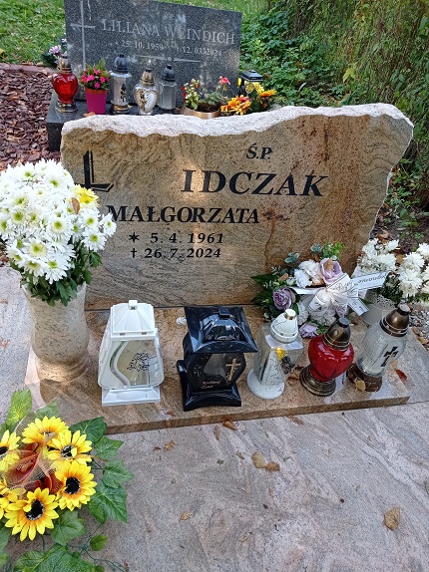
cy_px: 286
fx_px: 463
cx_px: 214
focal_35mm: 28
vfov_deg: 63.5
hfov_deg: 49.7
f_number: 1.79
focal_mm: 4.74
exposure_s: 1/187
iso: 105
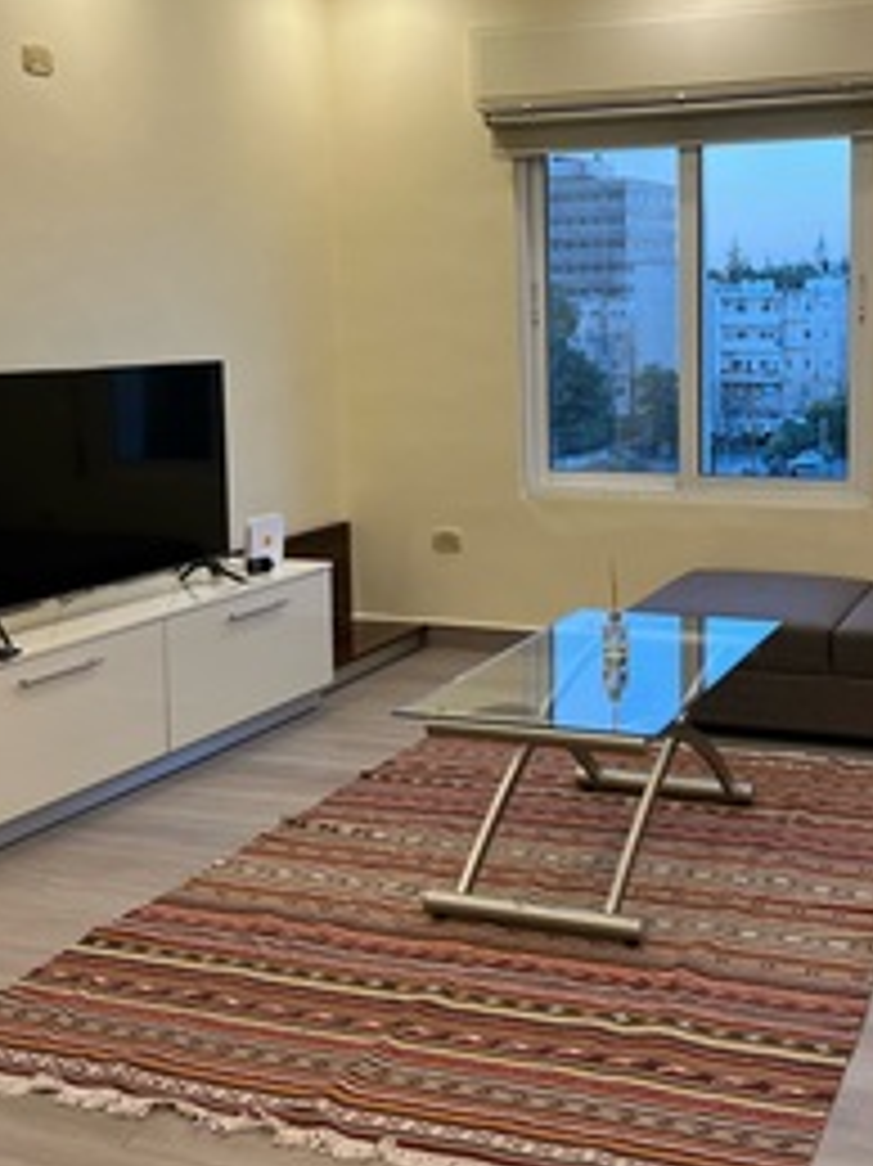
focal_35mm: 46
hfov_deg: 31.2
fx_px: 1548
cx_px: 592
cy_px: 450
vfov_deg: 41.0
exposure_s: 1/100
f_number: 1.5
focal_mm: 5.7
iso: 125
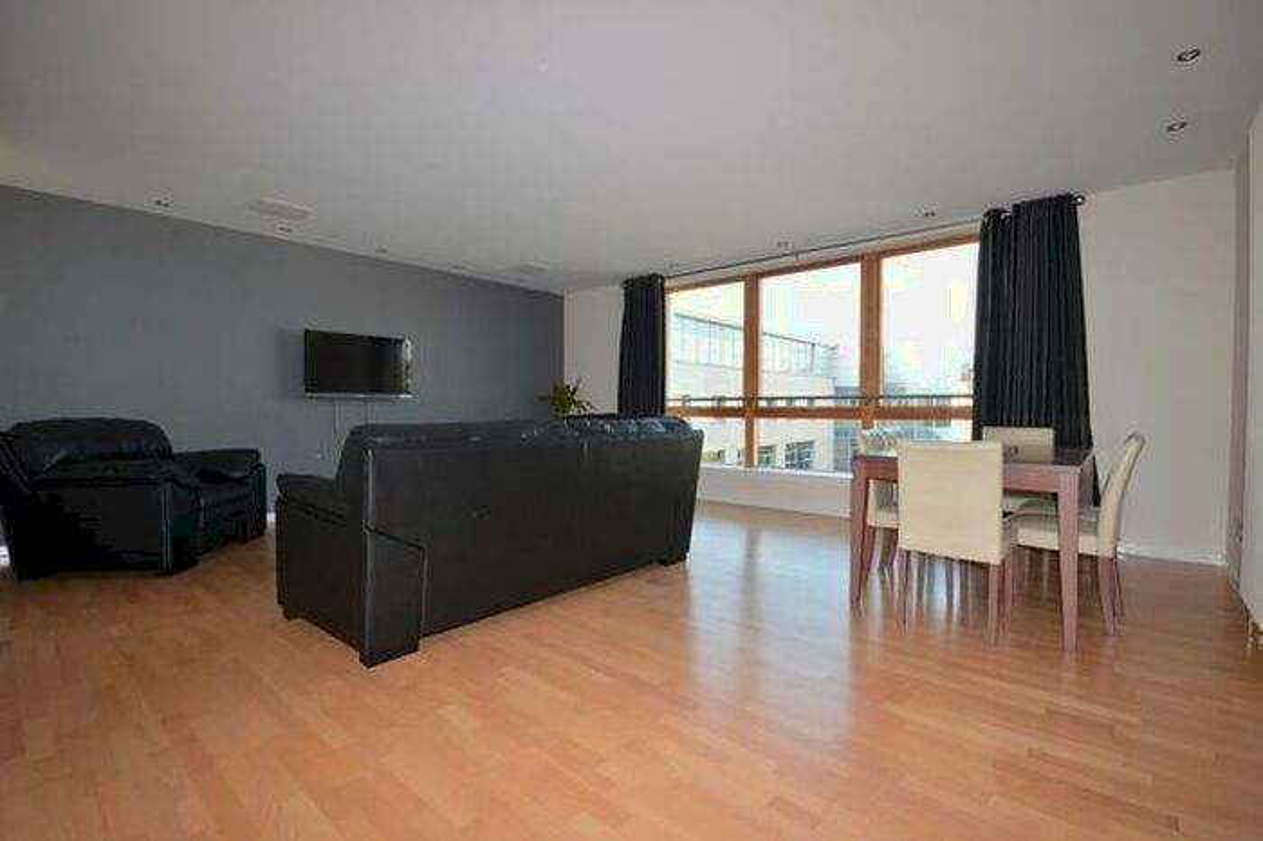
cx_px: 632
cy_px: 420
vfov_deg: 77.3
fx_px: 526
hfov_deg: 100.4
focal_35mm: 15
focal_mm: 10
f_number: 11
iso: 800
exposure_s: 1/60
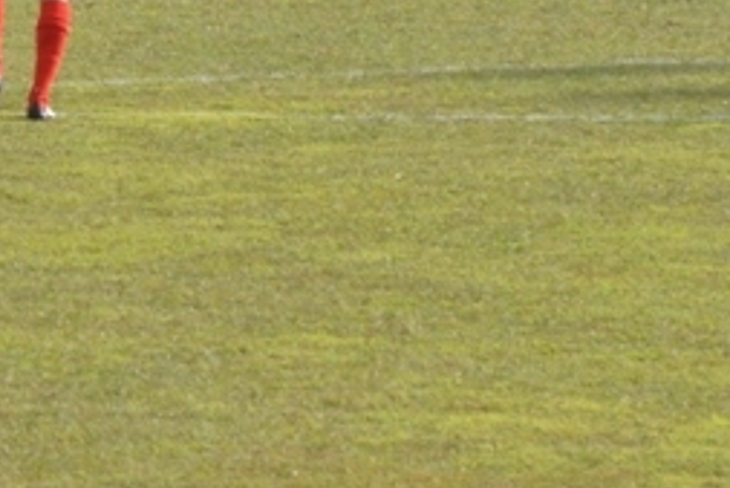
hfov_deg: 3.0
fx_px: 13959
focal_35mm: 688
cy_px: -336
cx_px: -482
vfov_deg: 2.0
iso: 400
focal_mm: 170
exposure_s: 1/500
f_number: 10
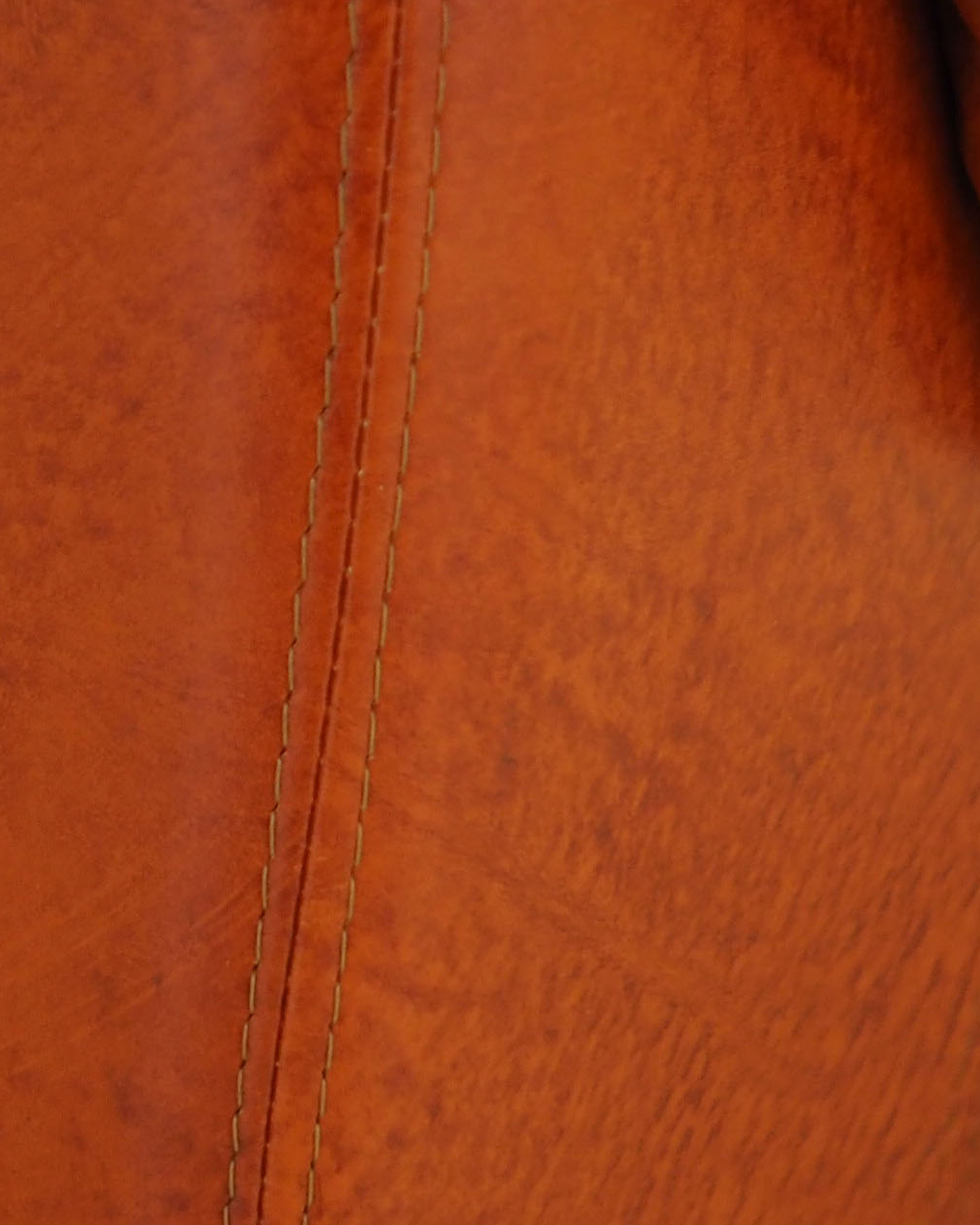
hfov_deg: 11.6
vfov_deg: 14.5
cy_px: 227
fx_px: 4786
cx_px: 20
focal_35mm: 132
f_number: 2.2
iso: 320
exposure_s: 1/25
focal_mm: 17
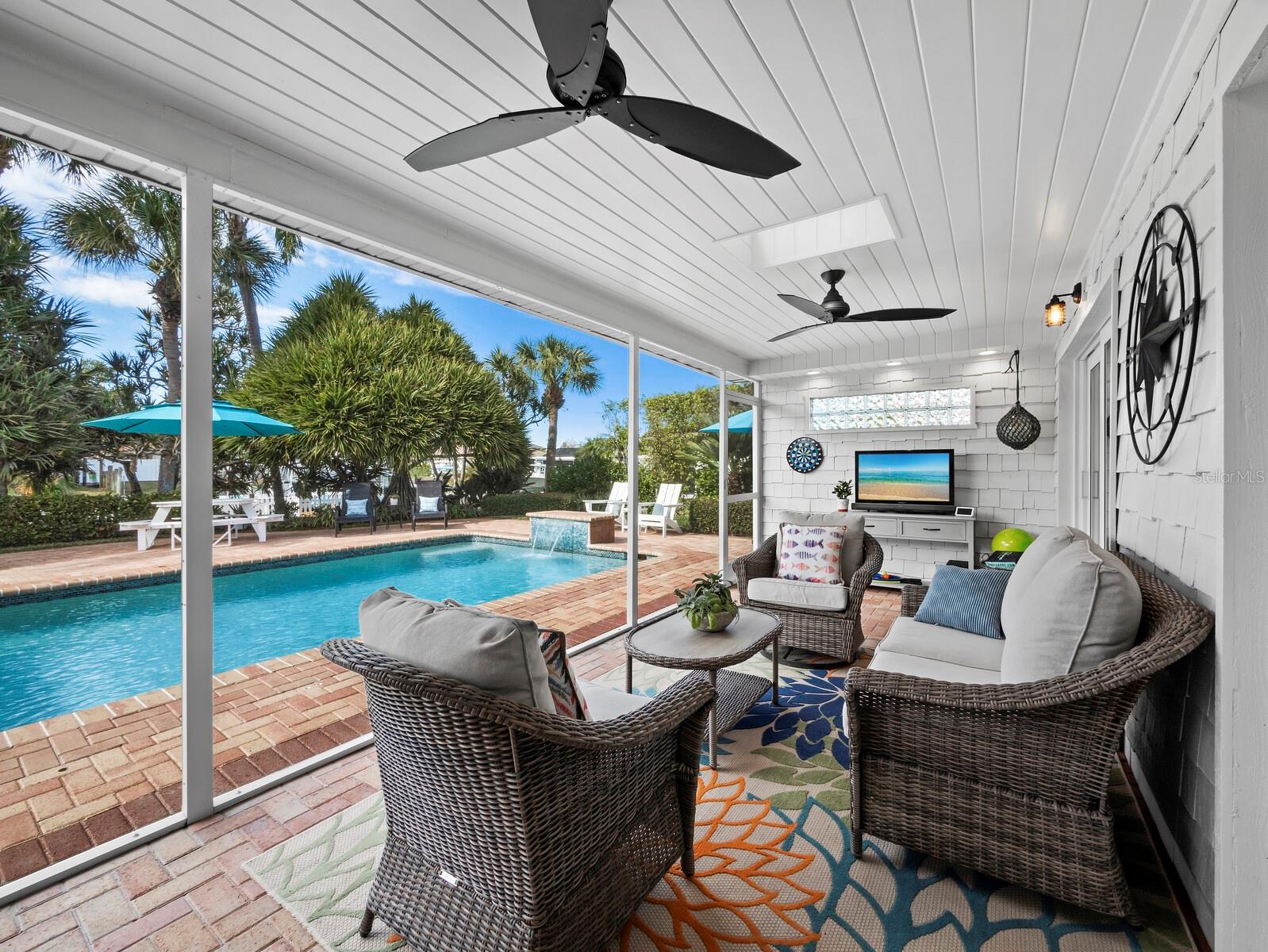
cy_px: 476
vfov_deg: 85.7
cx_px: 634
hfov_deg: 102.0
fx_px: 513
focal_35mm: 14
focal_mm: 7
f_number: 13
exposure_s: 1/10
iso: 320
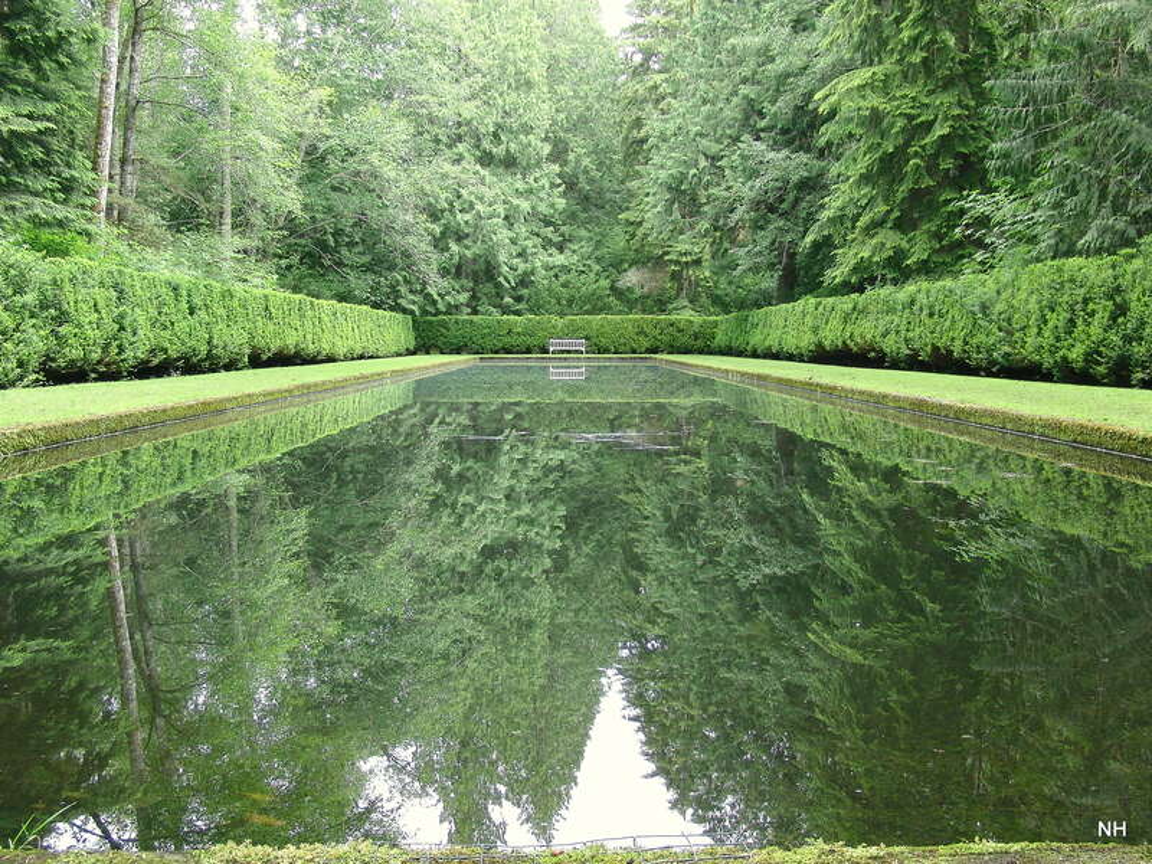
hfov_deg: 50.1
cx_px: 576
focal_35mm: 37
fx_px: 1231
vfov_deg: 38.7
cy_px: 432
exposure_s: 1/80
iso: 160
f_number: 3.6
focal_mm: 6.42
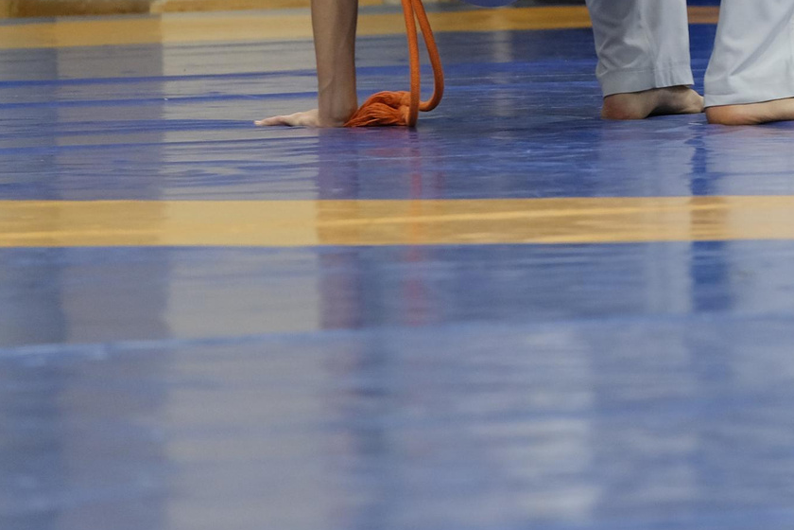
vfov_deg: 3.0
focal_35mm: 457
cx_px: 1046
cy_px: -133
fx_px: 10079
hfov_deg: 4.5
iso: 800
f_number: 4
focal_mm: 99.8
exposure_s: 1/60
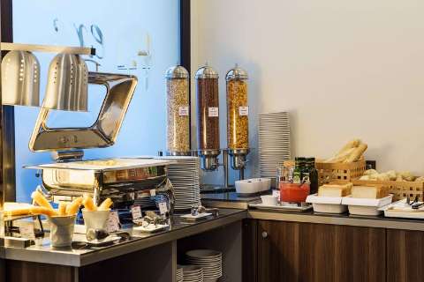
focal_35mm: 59
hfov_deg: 33.9
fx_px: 695
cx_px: 212
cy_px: 141
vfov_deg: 23.0
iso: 100
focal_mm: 59
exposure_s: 1/2.5
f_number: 8
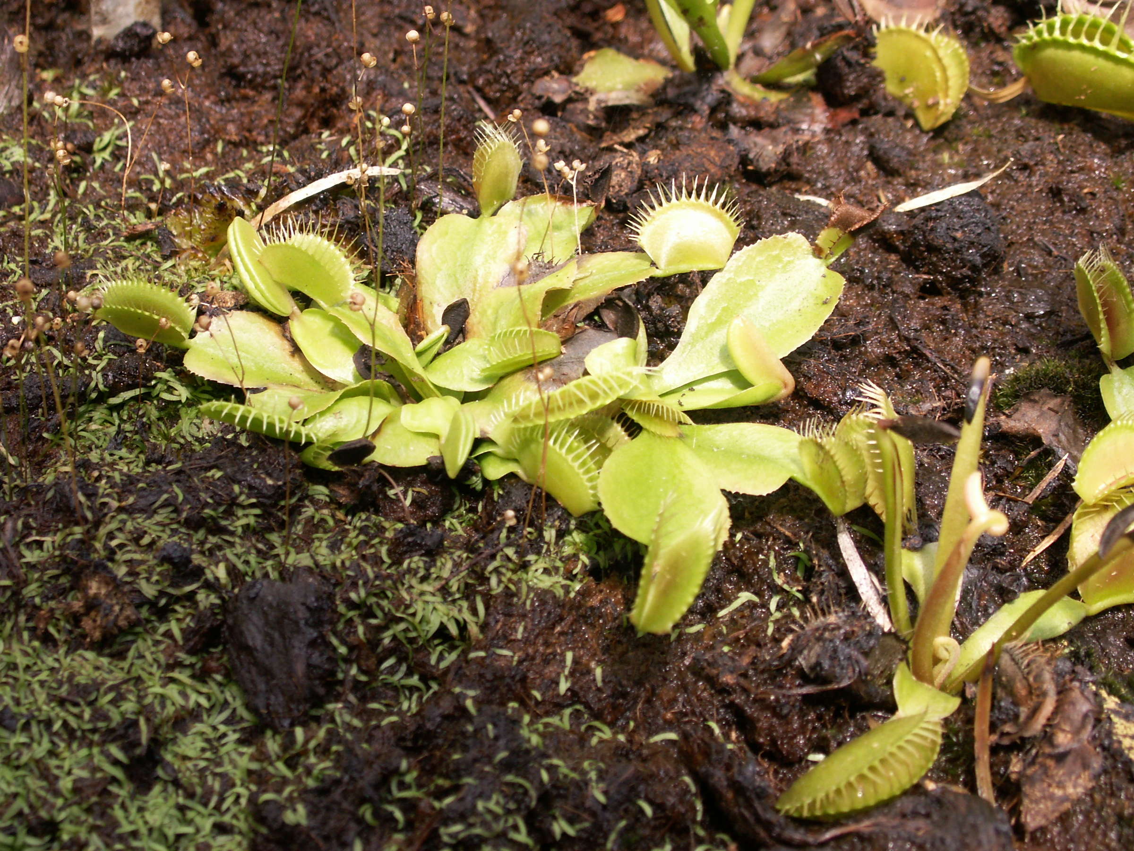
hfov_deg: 31.2
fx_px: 2031
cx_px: 567
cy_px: 426
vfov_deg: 23.7
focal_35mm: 62
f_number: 4
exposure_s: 1/60
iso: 50
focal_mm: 10.3
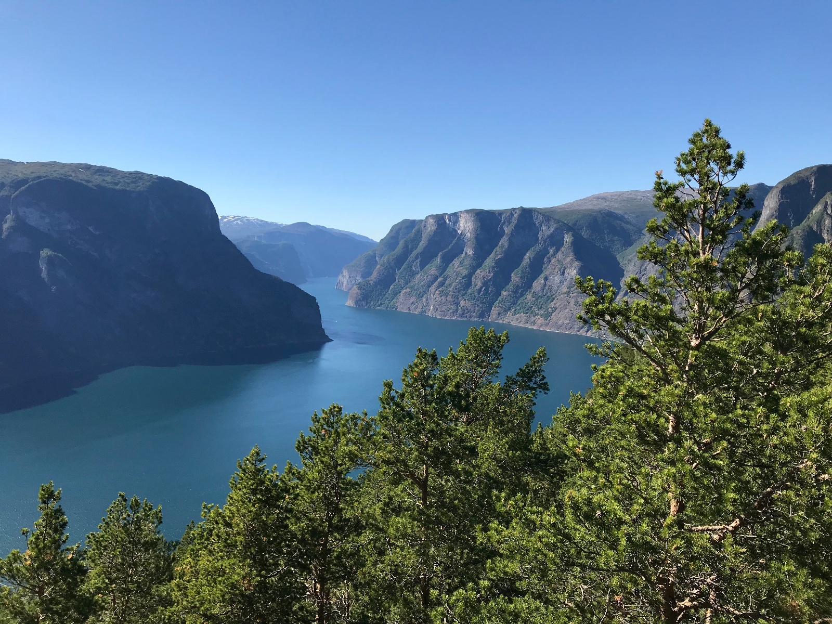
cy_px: 312
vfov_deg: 49.7
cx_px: 416
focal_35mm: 28
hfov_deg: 63.4
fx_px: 673
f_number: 1.8
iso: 20
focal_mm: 3.99
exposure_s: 1/1996
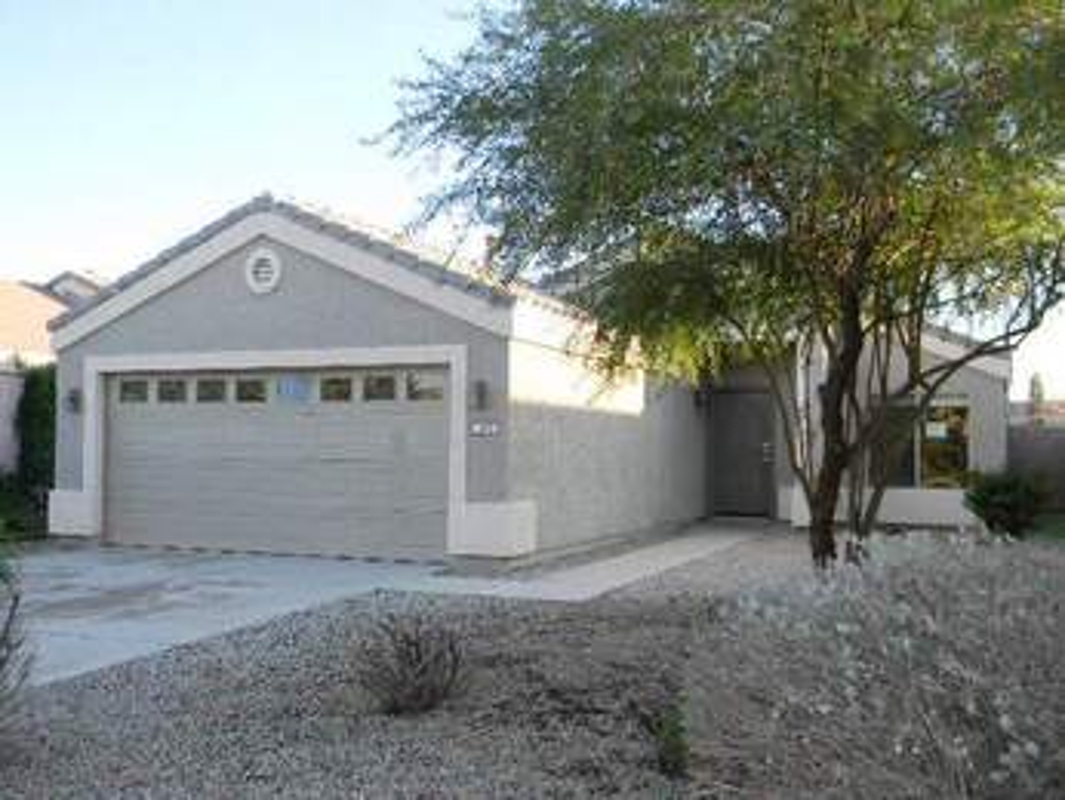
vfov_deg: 39.7
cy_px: 400
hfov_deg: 51.3
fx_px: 1108
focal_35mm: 36
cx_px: 532
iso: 112
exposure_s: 1/224
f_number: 3.7
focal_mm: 6.4
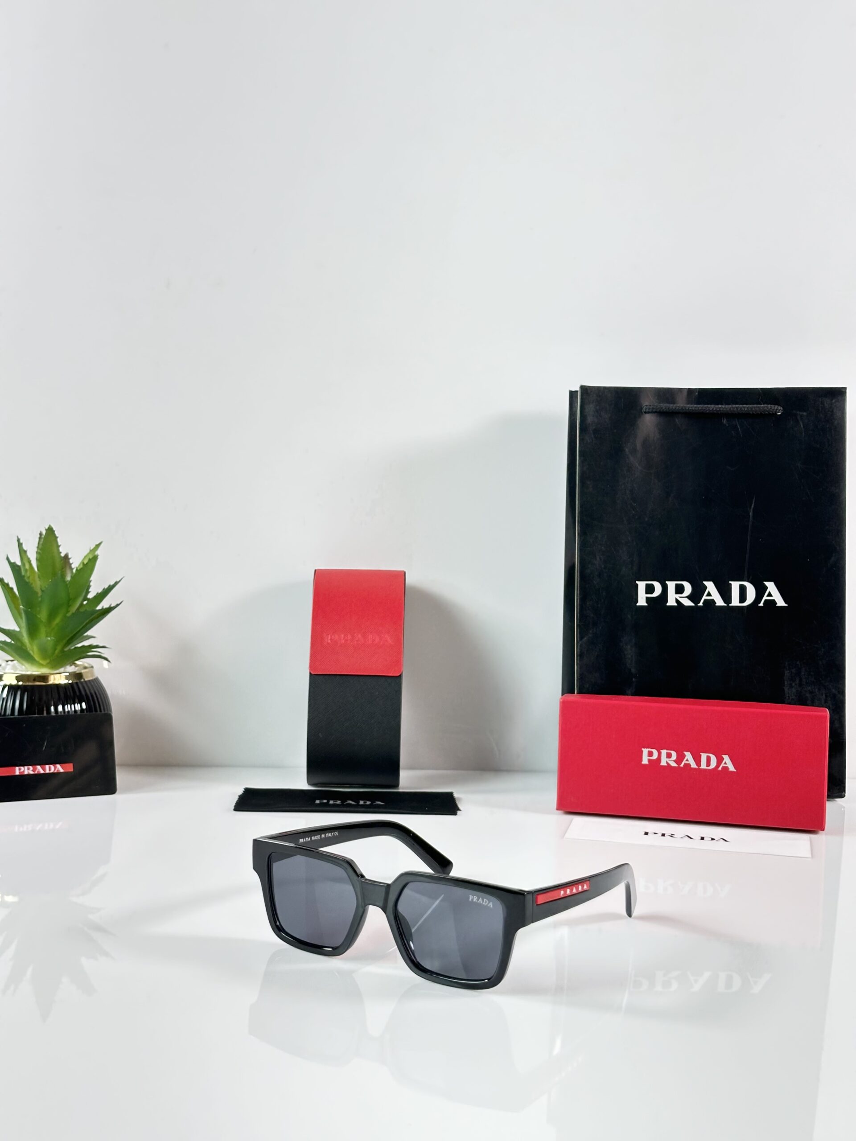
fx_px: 1583
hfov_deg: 30.3
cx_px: 428
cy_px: 570
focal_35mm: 48
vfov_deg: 39.7
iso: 50
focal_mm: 6.86
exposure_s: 1/50
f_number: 1.78
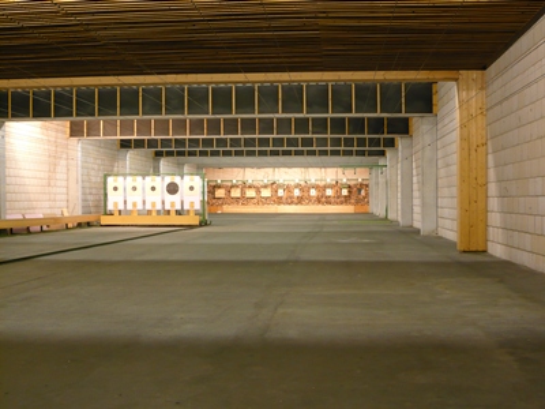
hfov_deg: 46.8
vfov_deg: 36.0
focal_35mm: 40
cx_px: 272
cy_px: 204
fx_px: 630
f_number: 3.3
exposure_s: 1/8
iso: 200
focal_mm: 6.6
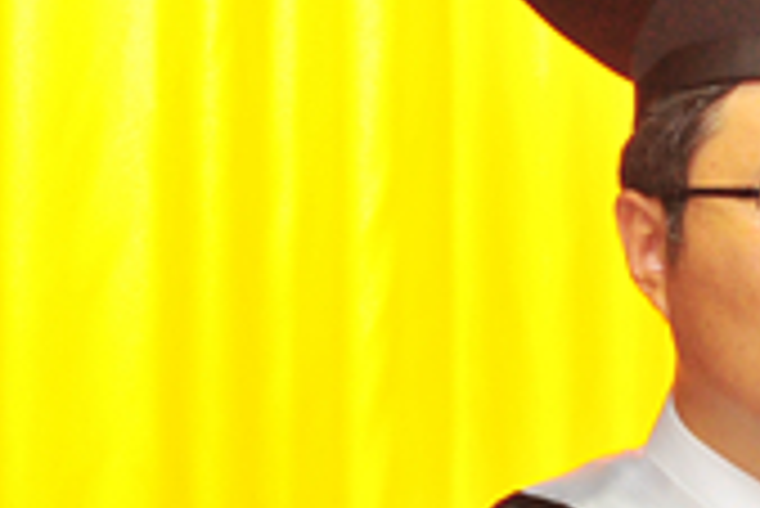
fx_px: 5240
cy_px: 486
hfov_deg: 8.2
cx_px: 787
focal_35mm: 248
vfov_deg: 5.5
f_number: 4
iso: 800
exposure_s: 1/125
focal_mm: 70
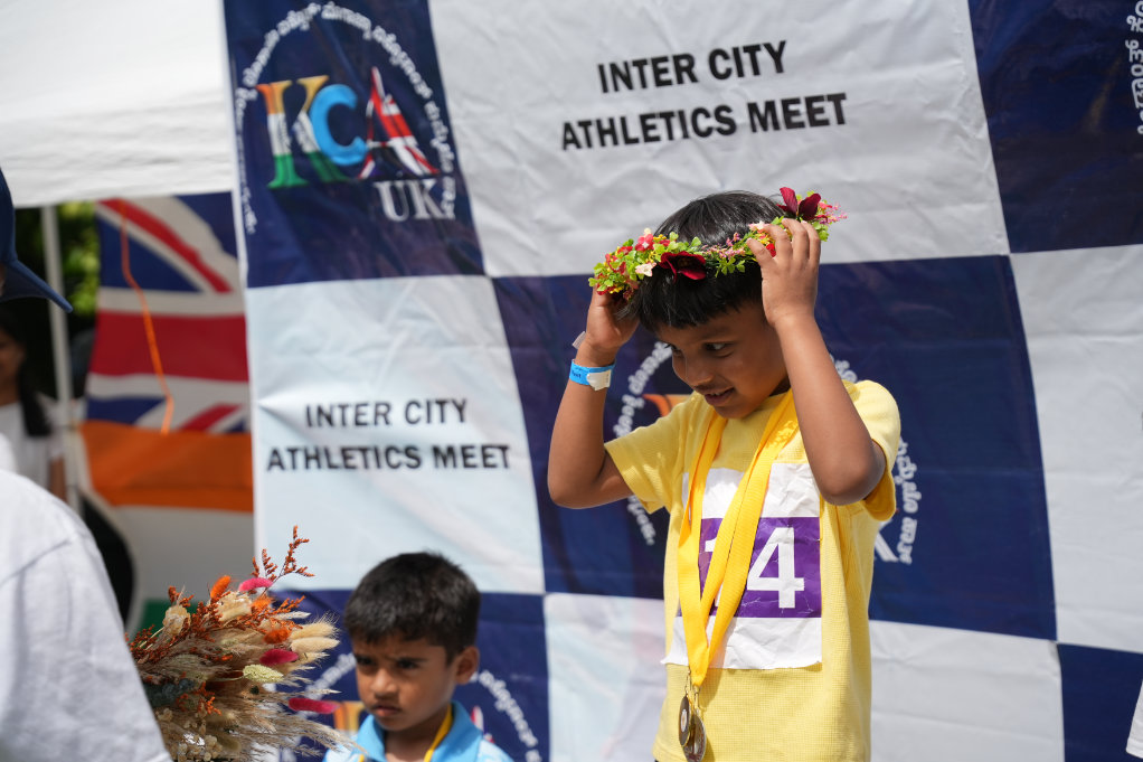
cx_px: 572
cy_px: 381
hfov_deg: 35.0
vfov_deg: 23.7
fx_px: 1813
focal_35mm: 57
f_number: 2.8
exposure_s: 1/6400
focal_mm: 57.1
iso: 250
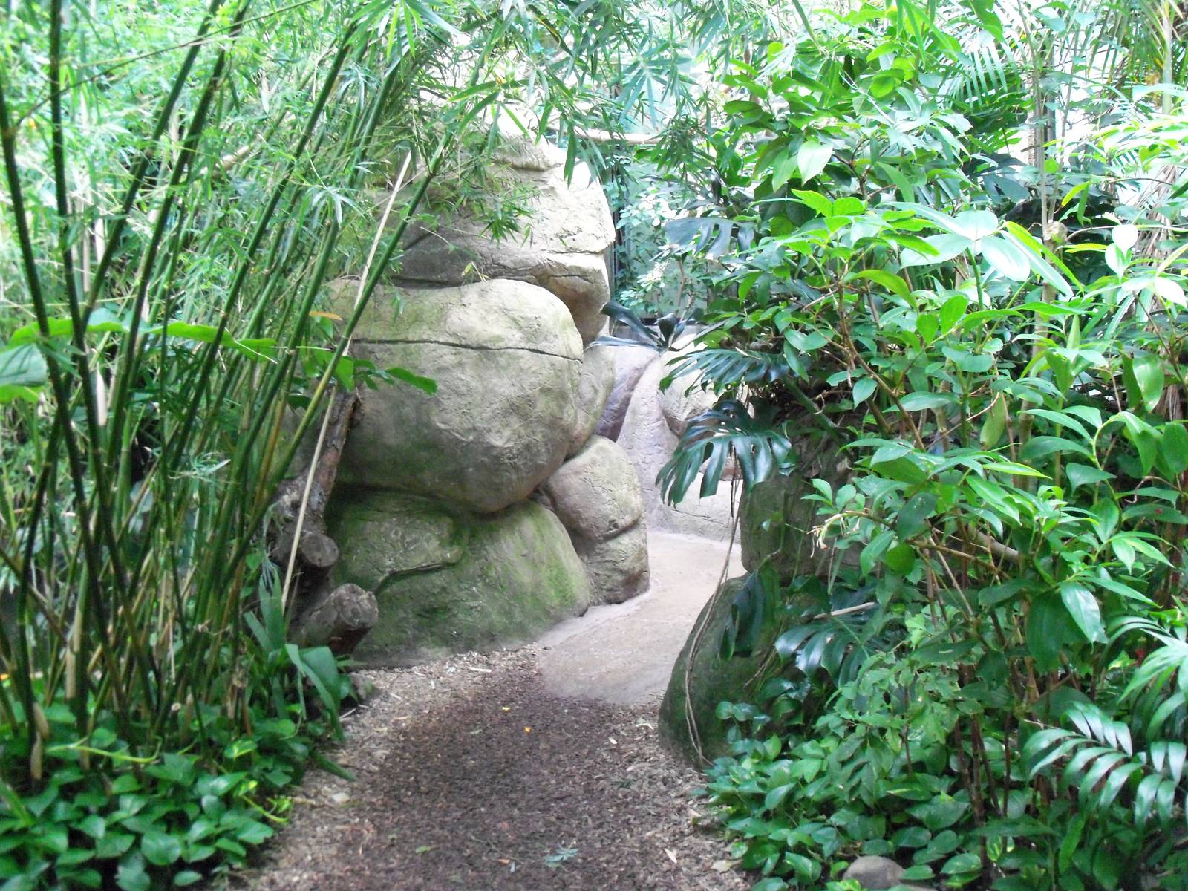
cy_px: 446
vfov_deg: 40.7
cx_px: 594
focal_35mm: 35
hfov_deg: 52.6
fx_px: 1201
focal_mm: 6.3
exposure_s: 1/20
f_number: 3
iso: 400
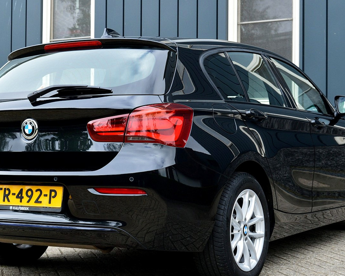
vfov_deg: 20.2
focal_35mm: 76
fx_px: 776
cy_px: 142
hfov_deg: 25.1
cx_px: 160
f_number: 10
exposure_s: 1/200
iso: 400
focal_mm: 36
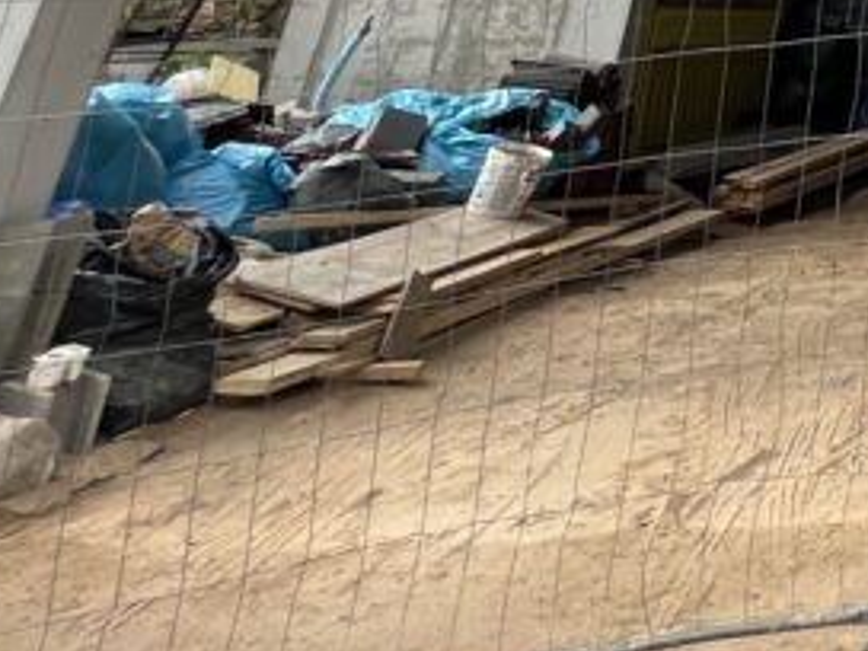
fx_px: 1229
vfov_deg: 20.3
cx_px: 1481
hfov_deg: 23.8
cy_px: -542
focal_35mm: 49
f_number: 1.8
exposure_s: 1/152
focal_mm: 1.57
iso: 32
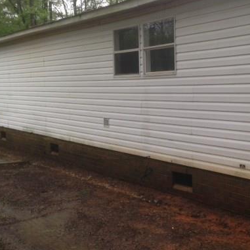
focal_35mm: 49
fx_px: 400
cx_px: 171
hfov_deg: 34.3
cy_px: 103
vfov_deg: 34.6
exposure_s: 1/66
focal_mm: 4.12
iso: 50
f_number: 2.4
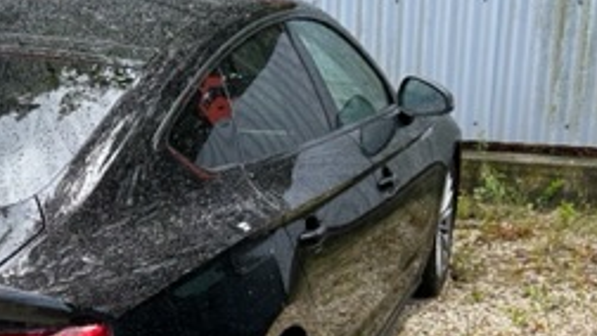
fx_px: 1140
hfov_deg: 27.8
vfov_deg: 16.6
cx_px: 19
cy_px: 293
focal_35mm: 72
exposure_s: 1/1171
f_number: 1.5
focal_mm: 5.7
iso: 50
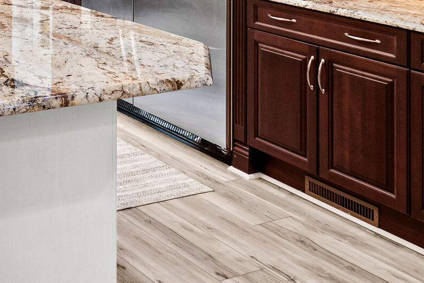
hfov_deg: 30.1
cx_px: -81
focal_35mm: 57
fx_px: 671
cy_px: -153
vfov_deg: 20.1
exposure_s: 1/1.67
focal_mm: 10
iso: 100
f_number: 8
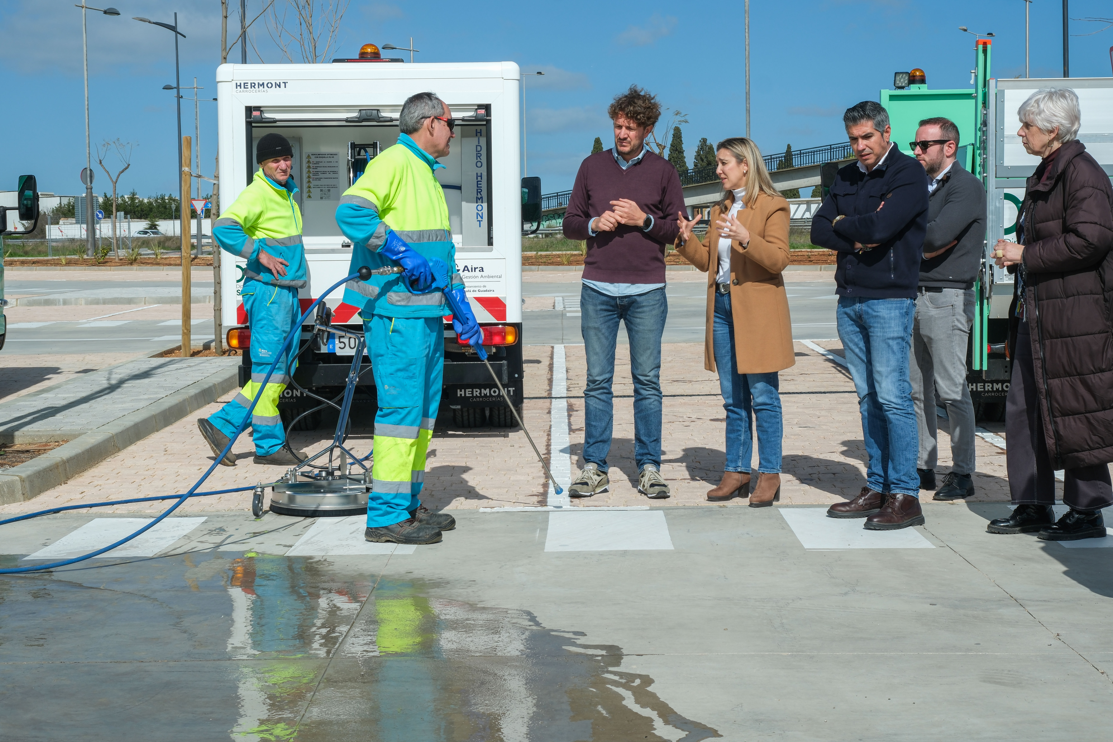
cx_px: 525
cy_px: 340
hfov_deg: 35.6
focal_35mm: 56
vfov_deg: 24.2
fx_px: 1731
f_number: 11
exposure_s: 1/250
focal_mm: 34.3
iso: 125
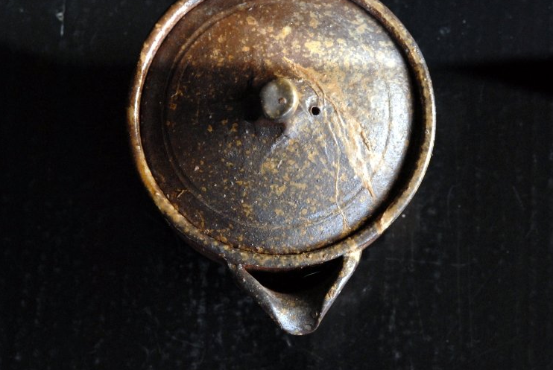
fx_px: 2778
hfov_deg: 11.4
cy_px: 168
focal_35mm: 181
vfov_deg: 7.6
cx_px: 290
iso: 500
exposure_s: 1/60
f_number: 13
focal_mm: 105
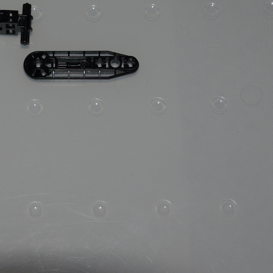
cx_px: 39
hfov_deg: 17.4
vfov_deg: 17.4
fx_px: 884
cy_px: 48
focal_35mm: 99
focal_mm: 31
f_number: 8
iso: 400
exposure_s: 1/45
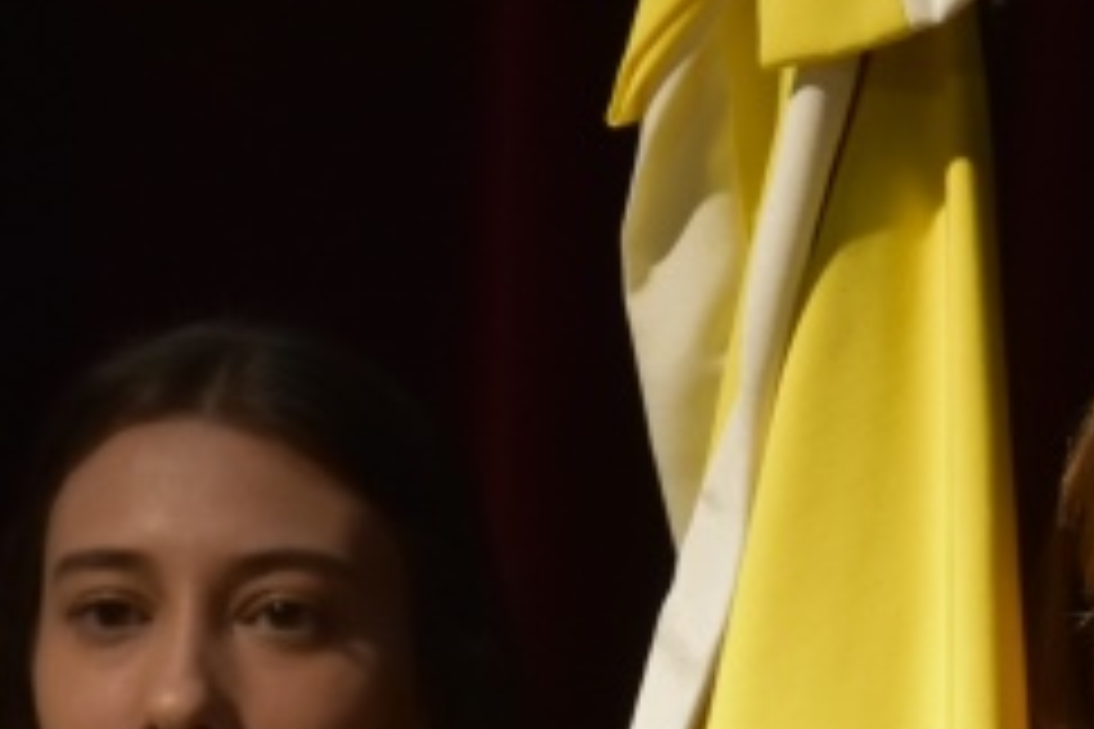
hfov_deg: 5.2
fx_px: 11912
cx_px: 1441
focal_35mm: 392
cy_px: 1361
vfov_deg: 3.5
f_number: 6.3
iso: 800
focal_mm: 62
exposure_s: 1/160
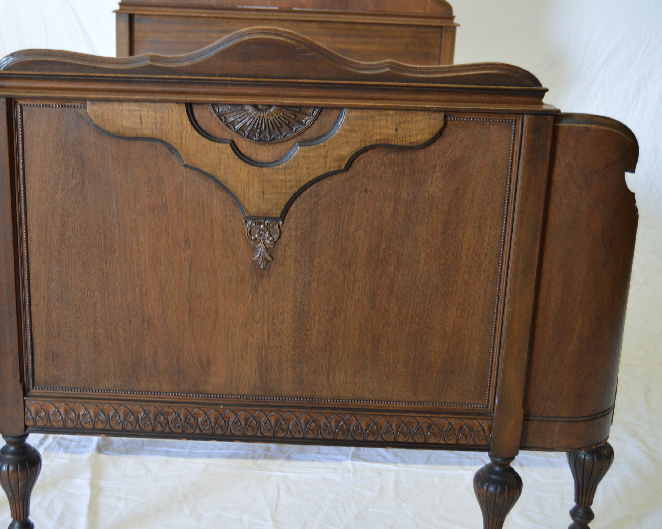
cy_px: 264
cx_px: 278
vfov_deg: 29.7
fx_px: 999
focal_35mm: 51
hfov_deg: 36.6
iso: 800
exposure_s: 1/30
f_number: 4.2
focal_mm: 30
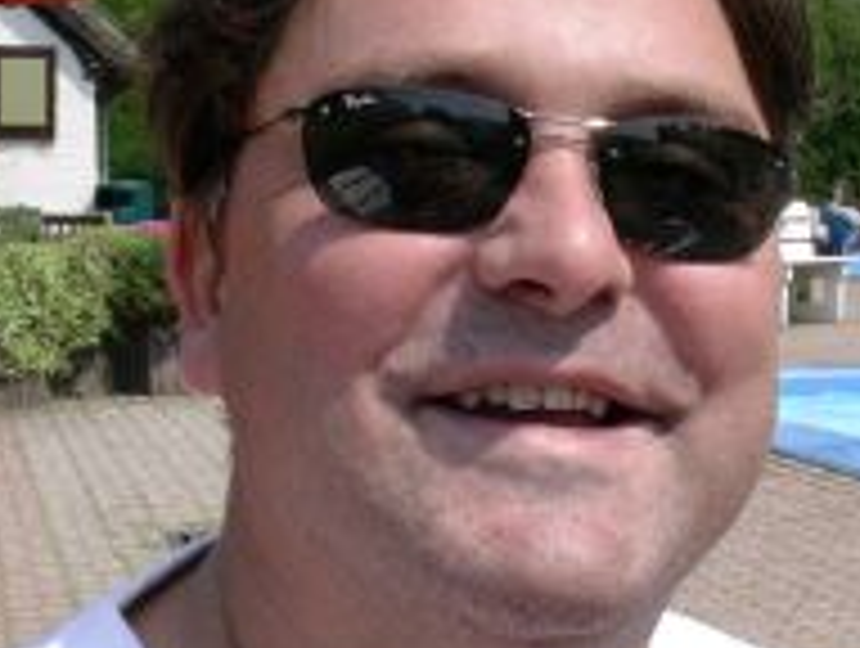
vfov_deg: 17.0
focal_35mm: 87
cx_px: 513
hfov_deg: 22.4
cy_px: 324
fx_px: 2166
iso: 70
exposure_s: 1/322
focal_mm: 6.7
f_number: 5.8
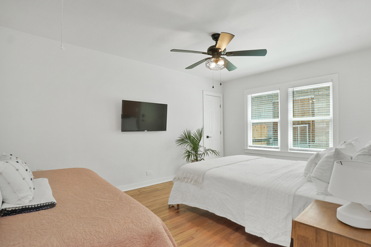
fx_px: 175
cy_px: 129
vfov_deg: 70.3
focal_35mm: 17
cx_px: 190
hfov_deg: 93.3
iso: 400
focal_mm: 10
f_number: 7.1
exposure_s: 1/50
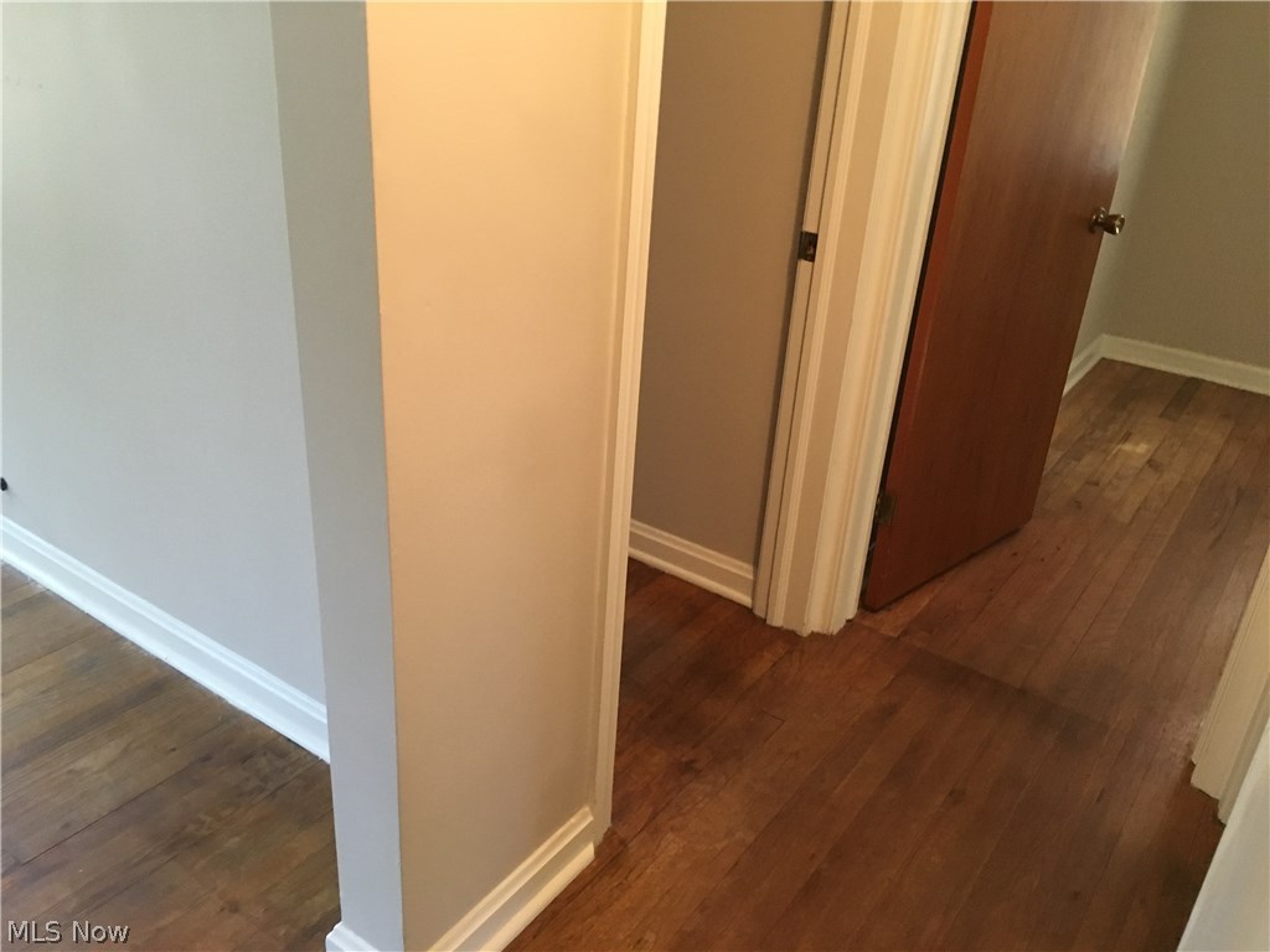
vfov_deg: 48.2
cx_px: 635
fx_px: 1064
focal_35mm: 29
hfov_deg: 61.7
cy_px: 476
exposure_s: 1/30
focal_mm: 4.15
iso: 200
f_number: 2.2
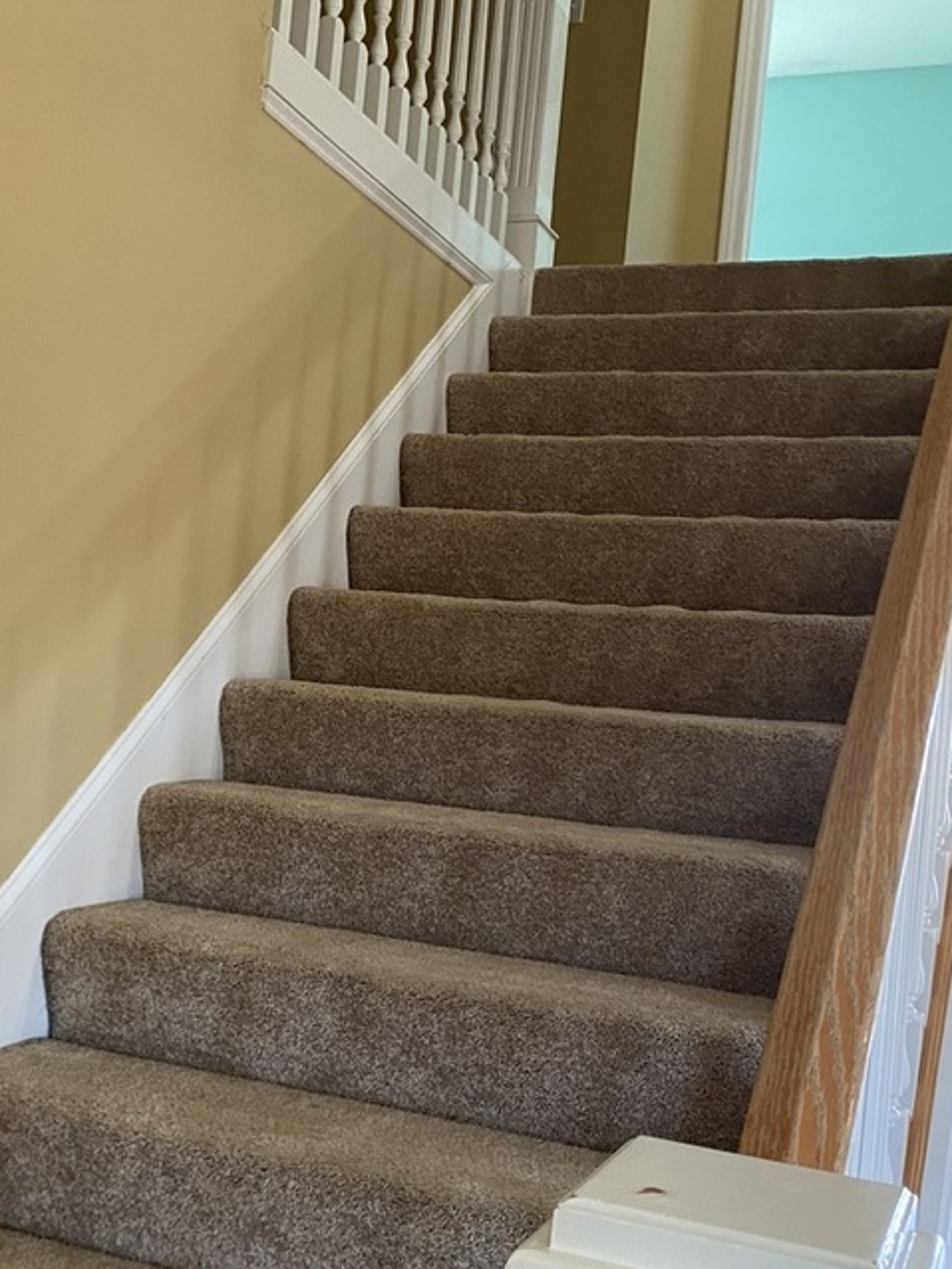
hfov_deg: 32.4
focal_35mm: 44
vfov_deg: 42.7
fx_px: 1612
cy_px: 754
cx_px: 270
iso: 200
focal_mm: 4.25
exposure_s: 1/60
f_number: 1.8
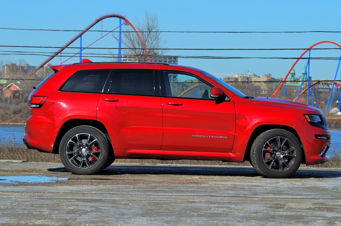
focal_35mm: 156
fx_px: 1475
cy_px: 115
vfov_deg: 8.8
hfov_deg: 13.2
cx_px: 168
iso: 200
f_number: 7.1
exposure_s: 1/800
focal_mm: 100
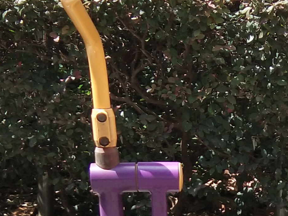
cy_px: 281
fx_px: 1156
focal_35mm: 139
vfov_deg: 10.4
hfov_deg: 13.3
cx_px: 450
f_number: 2.2
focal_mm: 3.69
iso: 50
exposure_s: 1/354
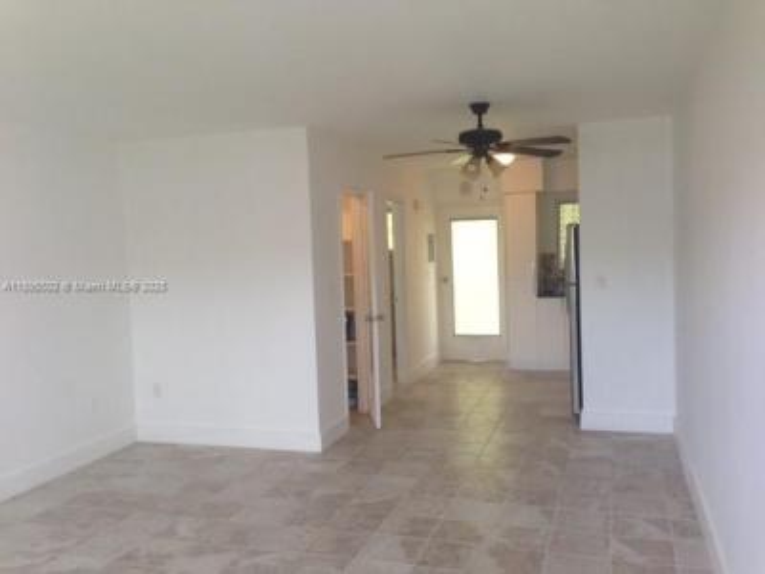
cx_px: 382
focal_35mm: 33
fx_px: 729
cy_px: 287
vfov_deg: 42.9
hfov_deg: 55.4
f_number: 2.4
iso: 64
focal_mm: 4.12
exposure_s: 1/40
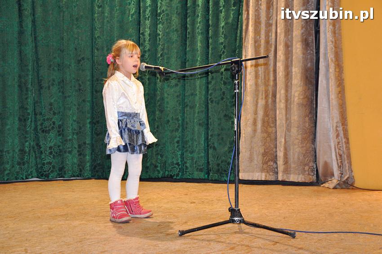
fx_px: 636
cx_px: 191
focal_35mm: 60
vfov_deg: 22.6
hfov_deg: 33.4
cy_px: 127
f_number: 5
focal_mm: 40
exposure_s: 1/60
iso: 2000
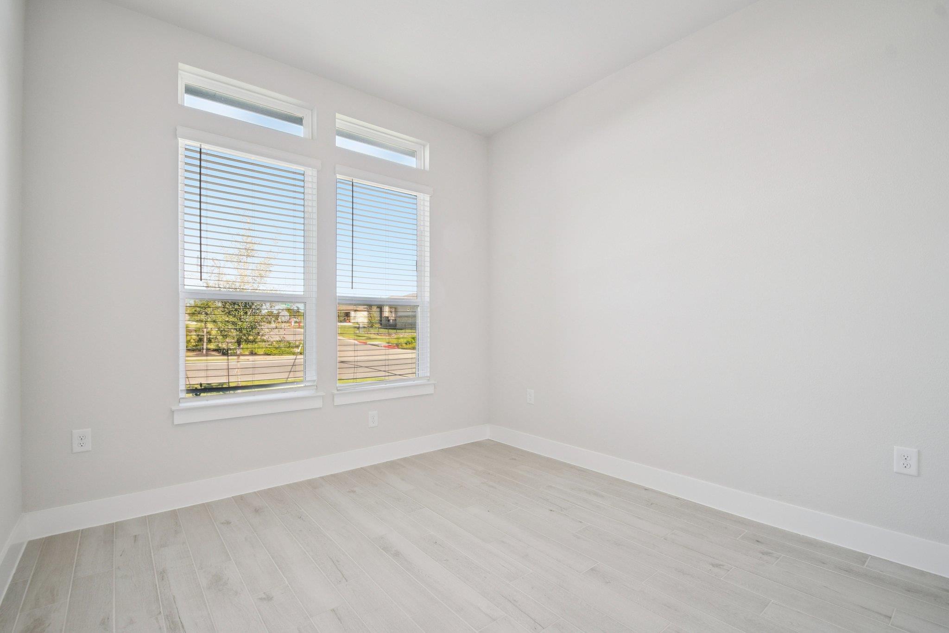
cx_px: 474
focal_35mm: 15
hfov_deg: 100.4
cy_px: 316
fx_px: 395
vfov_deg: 77.3
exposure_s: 1/40
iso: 400
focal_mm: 10
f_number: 8
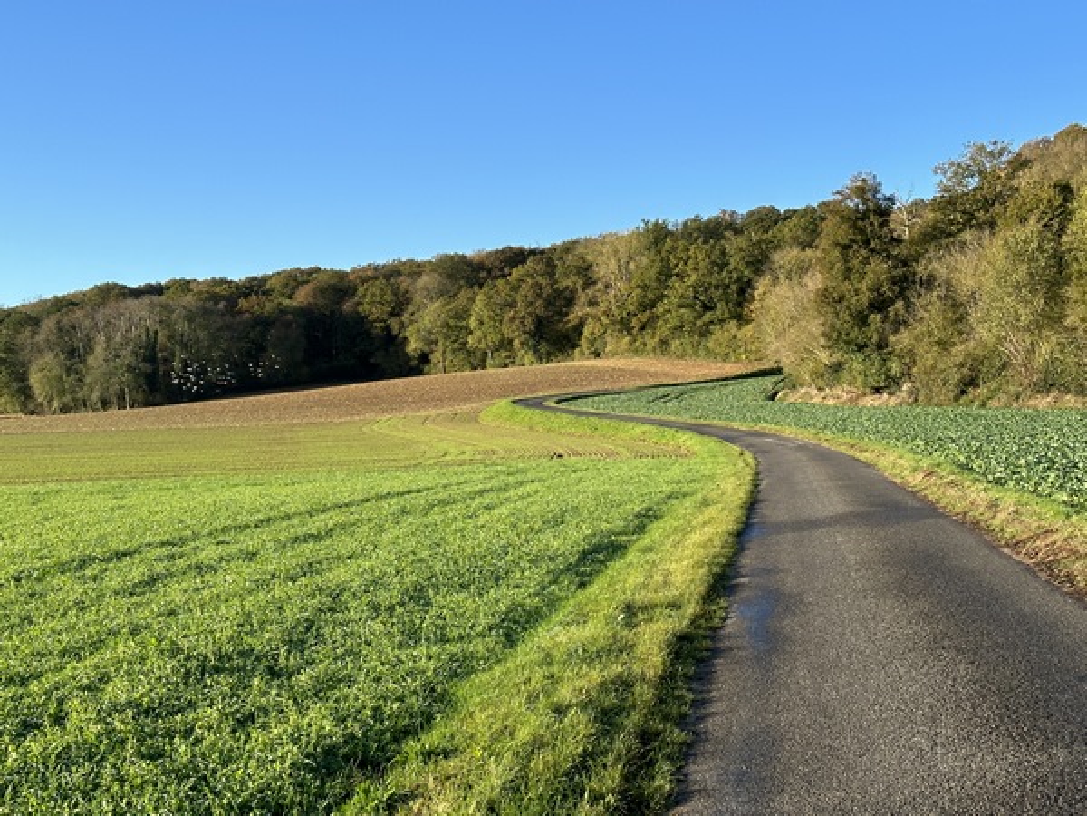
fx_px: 1507
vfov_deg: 30.3
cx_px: 544
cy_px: 408
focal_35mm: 48
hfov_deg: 39.7
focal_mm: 6.86
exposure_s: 1/1517
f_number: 1.78
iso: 64
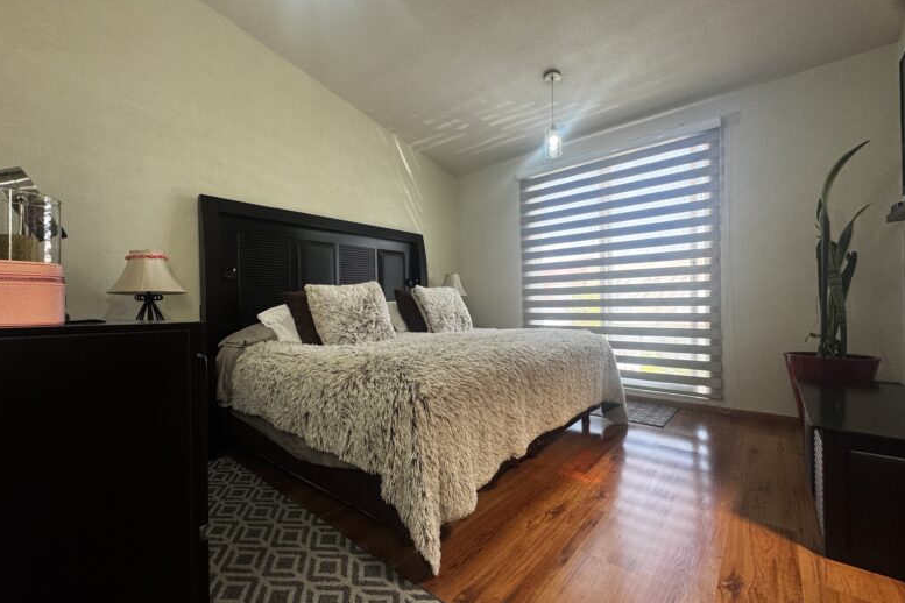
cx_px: 441
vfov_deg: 77.3
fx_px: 377
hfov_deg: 100.4
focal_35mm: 15
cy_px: 310
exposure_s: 1/120
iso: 200
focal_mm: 2.22
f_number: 2.2
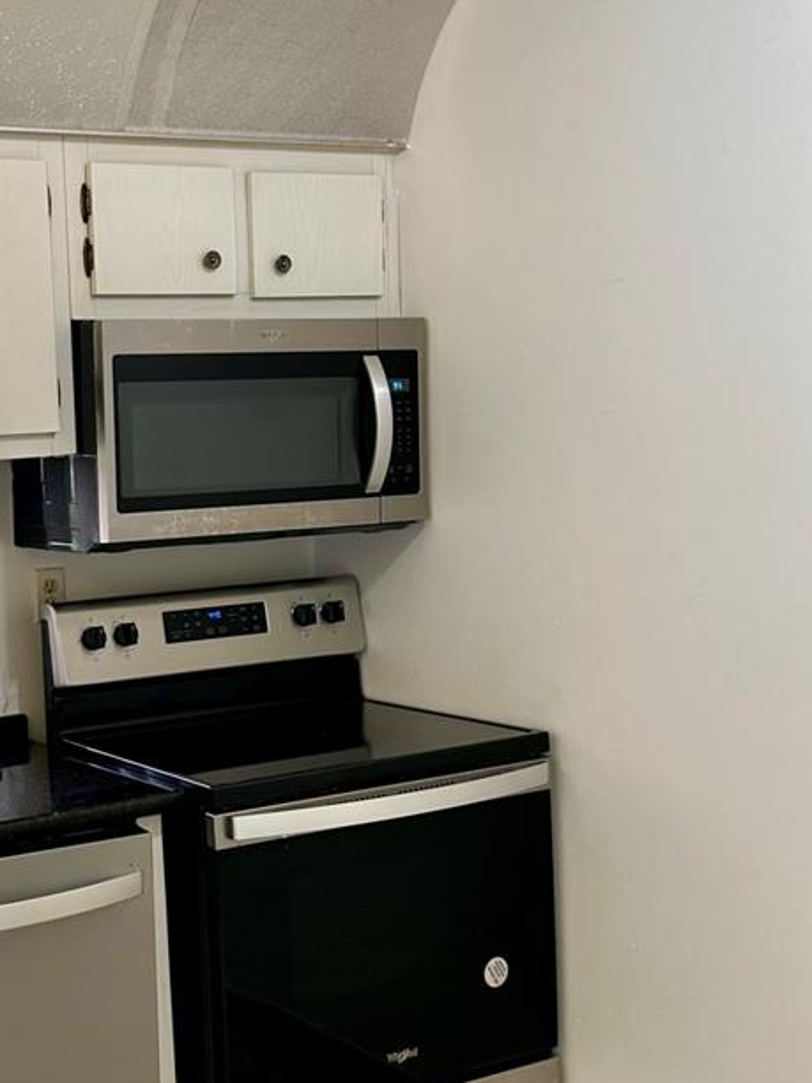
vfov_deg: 37.4
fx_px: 1595
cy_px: 600
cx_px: 32
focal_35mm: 51
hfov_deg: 27.2
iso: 80
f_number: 1.5
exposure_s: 1/120
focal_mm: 5.7
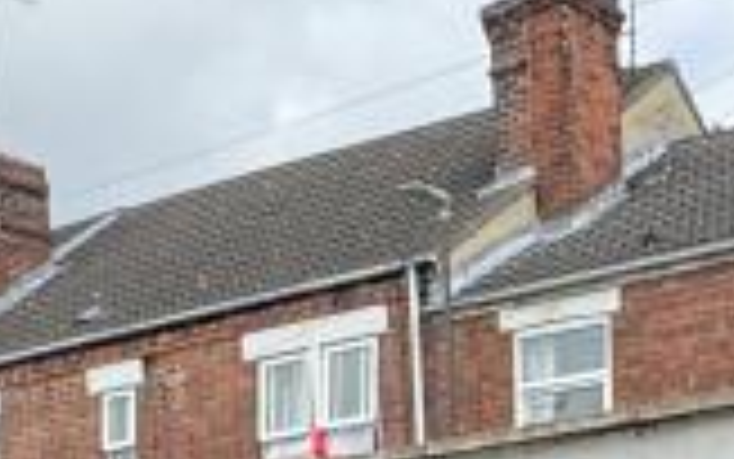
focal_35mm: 93
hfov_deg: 22.1
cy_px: 1120
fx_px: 1861
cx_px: 554
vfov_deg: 11.5
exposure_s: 1/397
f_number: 2.2
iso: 40
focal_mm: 2.22
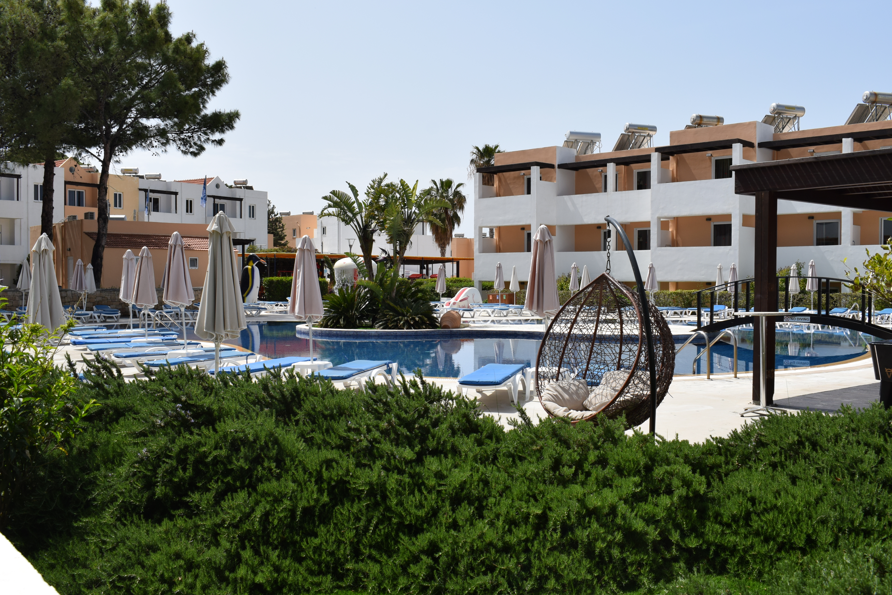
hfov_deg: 53.1
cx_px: 446
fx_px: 892
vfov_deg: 36.9
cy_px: 298
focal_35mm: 36
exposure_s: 1/400
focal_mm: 24
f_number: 10
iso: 200
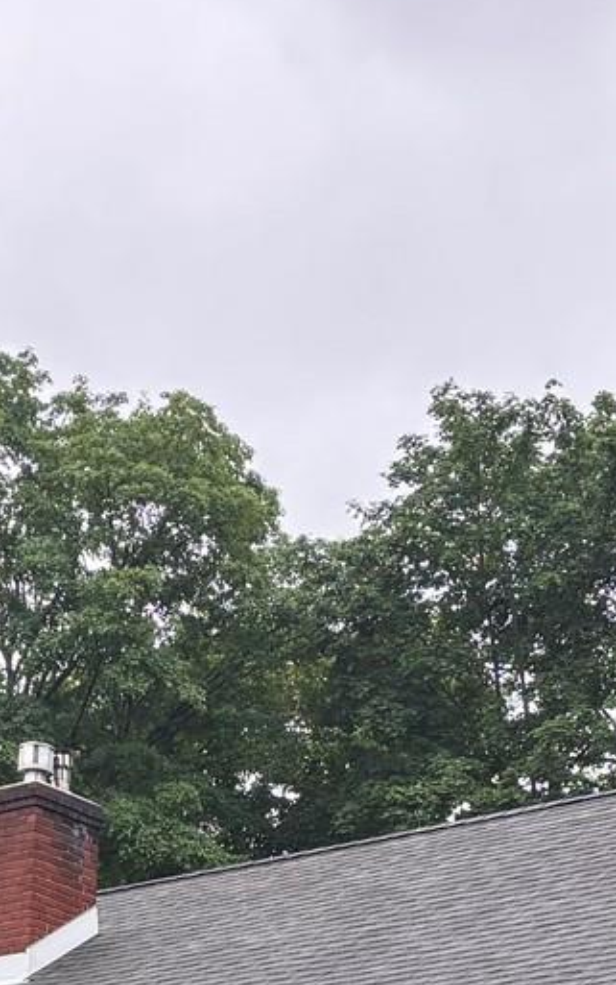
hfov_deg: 11.9
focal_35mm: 110
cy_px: 1200
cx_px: 177
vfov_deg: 17.9
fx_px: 2952
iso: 40
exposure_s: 1/146
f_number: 1.6
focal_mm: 5.96
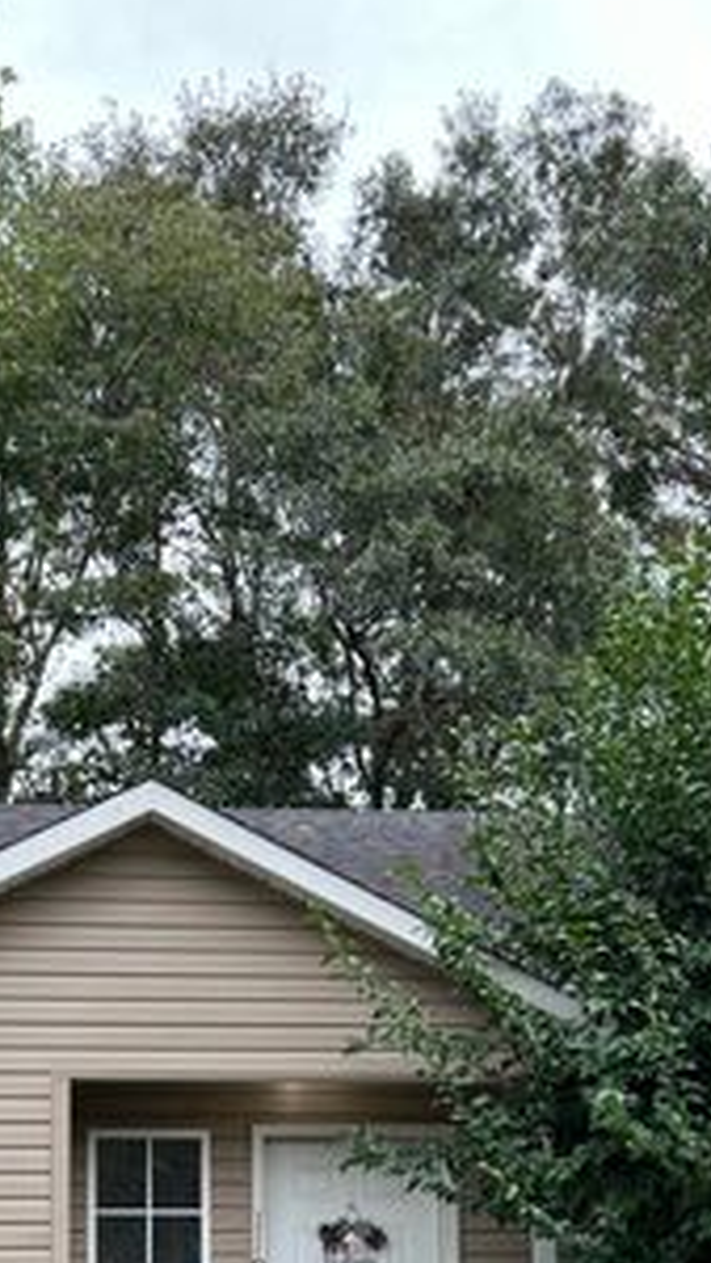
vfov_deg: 31.3
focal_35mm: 63
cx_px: 261
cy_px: 1202
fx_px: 2109
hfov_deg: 19.1
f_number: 1.5
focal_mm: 5.7
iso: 40
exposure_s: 1/177
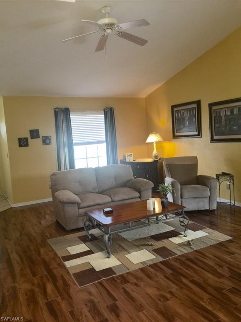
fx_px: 269
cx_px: 120
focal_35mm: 29
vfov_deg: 61.7
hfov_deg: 48.2
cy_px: 161
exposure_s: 1/15
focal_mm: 4.15
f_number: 2.2
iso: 32
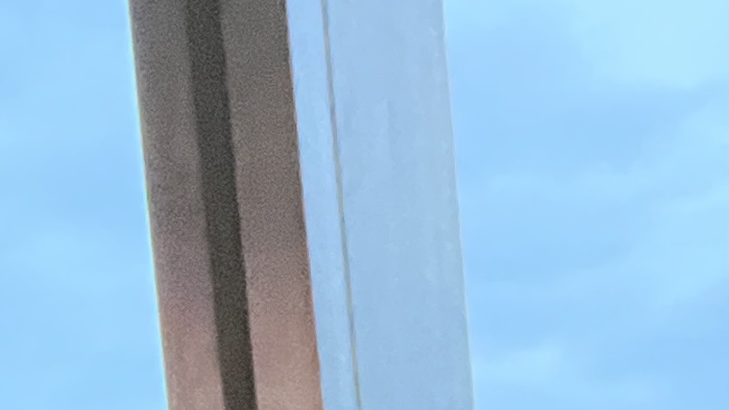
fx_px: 2339
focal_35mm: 121
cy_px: 1190
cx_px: 1174
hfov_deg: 15.9
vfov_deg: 8.5
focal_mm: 2.71
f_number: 2.2
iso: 640
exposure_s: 1/30
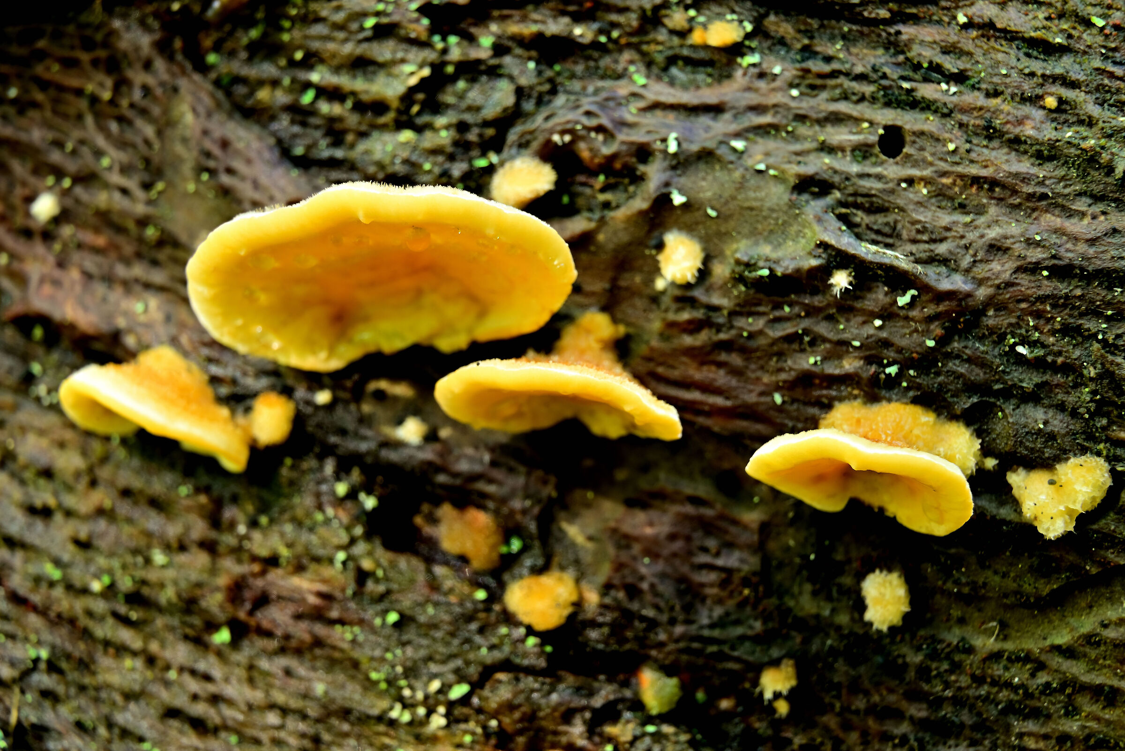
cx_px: 562
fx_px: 1907
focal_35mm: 61
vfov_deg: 22.3
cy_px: 376
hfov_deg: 32.9
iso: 200
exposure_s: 2.5
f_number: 14
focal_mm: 61
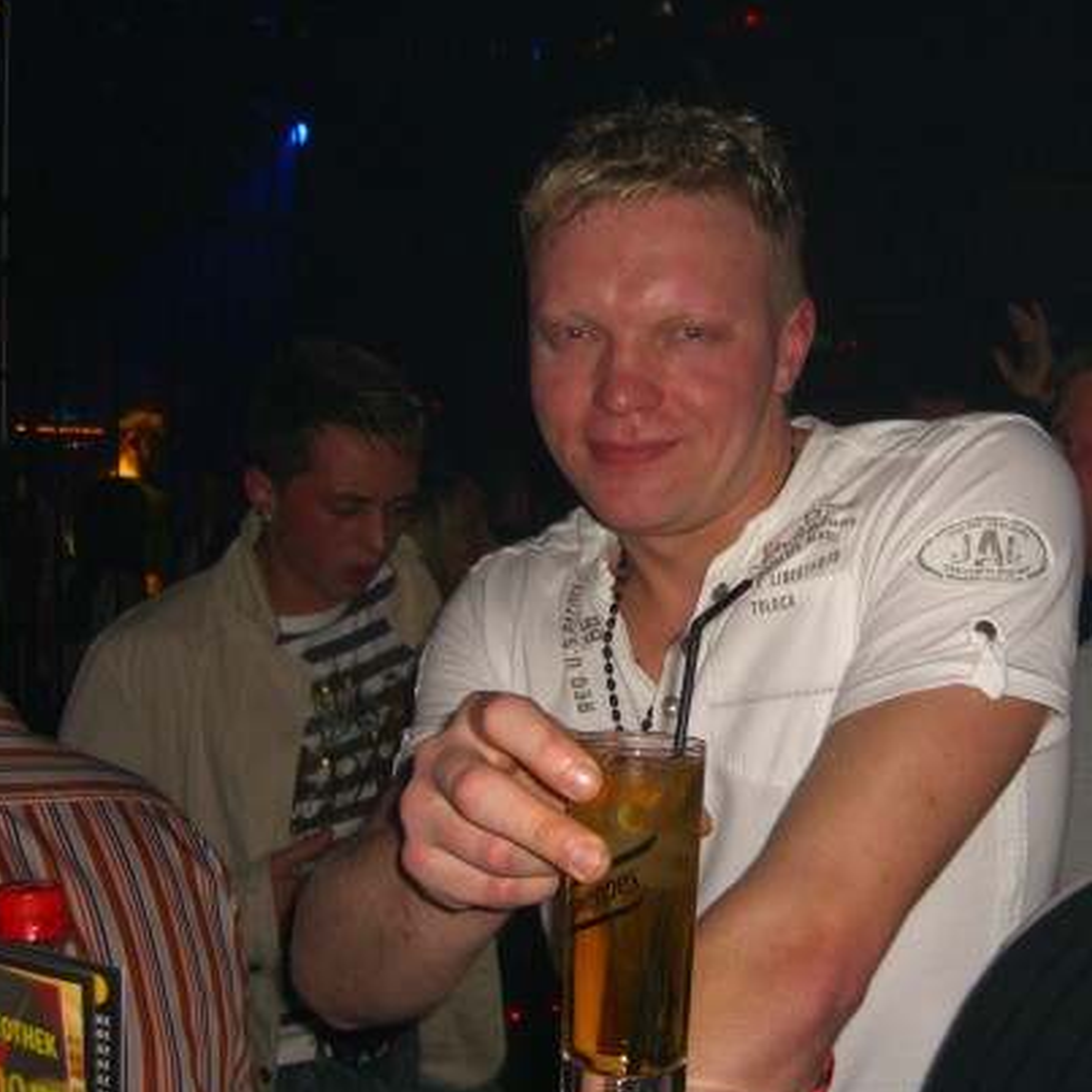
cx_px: 780
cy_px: 561
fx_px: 1785
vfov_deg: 34.0
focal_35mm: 50
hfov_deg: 33.5
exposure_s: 1/60
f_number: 2.8
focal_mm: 7.9
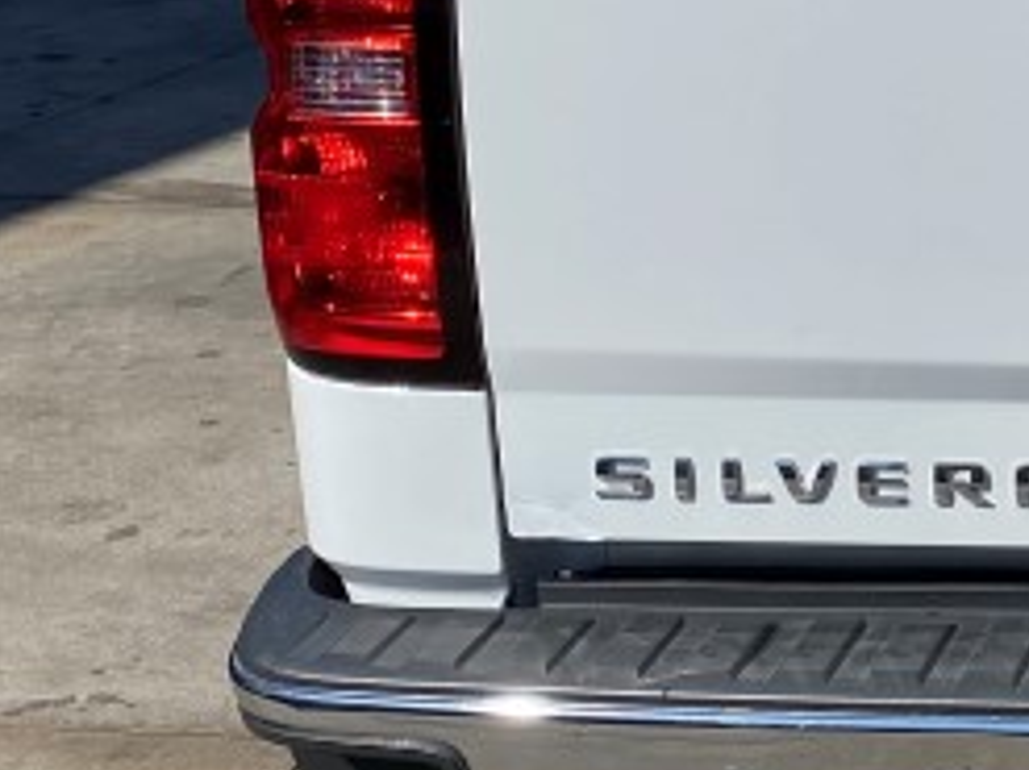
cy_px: 191
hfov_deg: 16.2
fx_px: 3209
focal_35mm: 108
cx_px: 1654
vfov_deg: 13.6
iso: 32
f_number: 1.8
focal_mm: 4.25
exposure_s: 1/5780
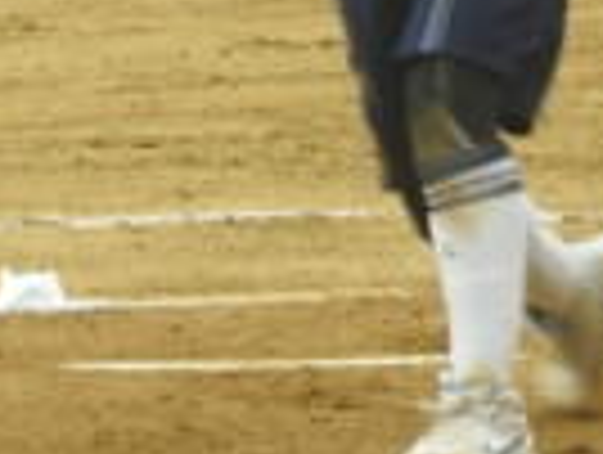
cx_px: 436
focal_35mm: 894
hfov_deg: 2.2
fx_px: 15601
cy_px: -463
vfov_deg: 1.7
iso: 100
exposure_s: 1/80
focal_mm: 35.8
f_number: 5.3
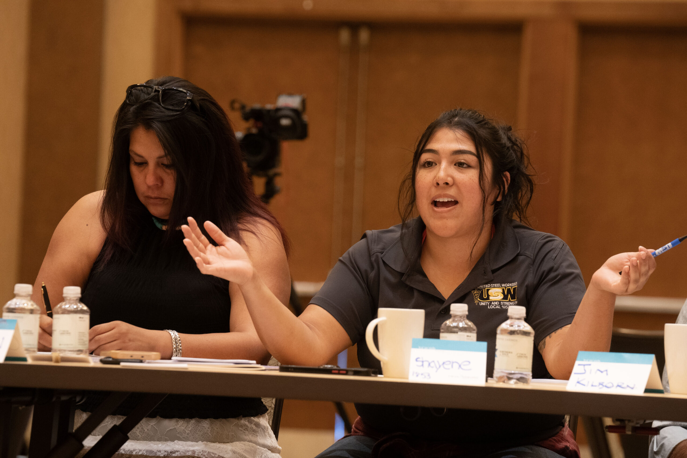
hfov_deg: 13.0
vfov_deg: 8.7
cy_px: 229
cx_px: 344
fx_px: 3015
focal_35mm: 158
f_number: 5
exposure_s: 1/160
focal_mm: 158
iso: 5000
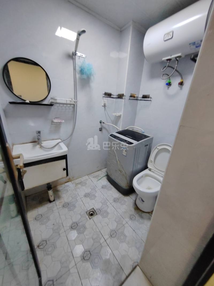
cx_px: 107
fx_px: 107
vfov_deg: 106.2
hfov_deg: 89.9
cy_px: 143
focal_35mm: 13
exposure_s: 1/33
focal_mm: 2.16
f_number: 2.2
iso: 640
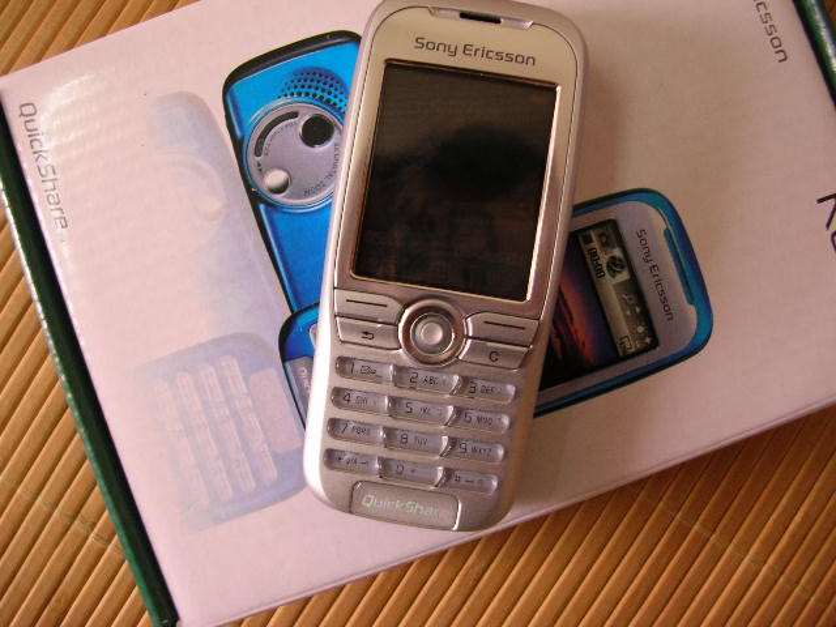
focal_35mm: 35
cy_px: 314
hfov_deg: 52.6
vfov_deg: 40.7
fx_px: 845
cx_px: 418
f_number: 2.8
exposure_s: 1/7.1
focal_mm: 5.8
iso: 50
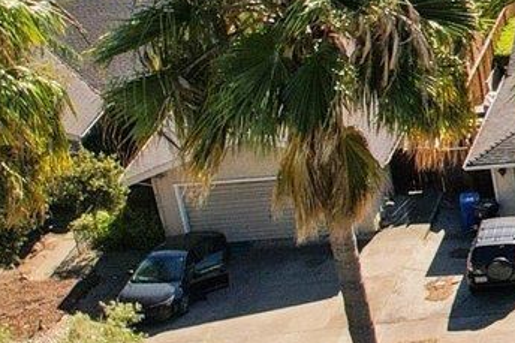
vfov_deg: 10.3
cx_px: 1280
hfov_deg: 12.1
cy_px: -73
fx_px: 1873
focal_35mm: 131
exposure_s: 1/240
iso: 100
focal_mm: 8.4
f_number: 2.8
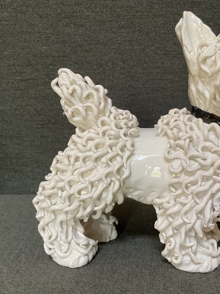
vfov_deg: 47.9
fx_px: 330
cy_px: 147
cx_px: 163
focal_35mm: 39
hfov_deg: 36.1
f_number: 1.8
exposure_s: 1/60
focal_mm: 3
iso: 160
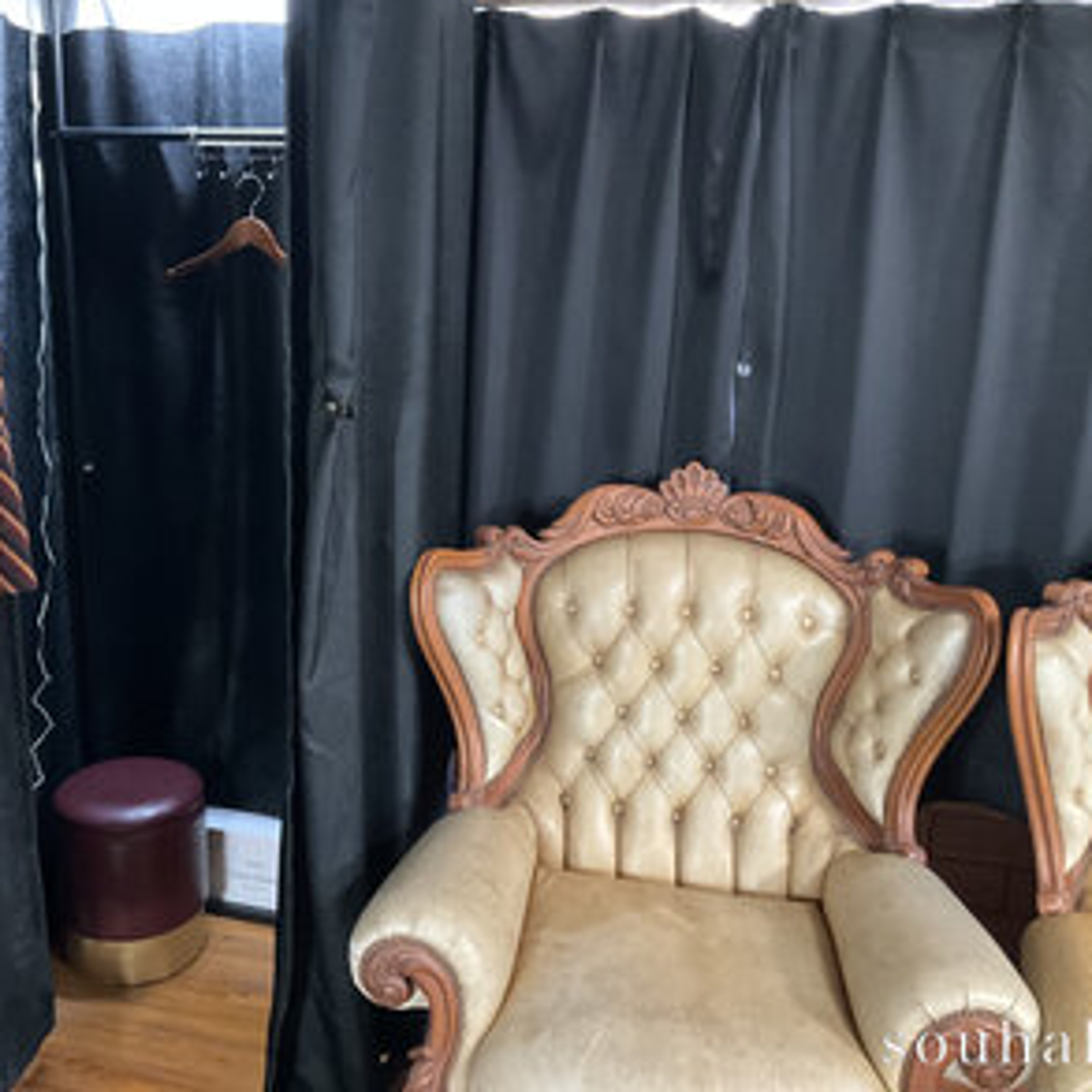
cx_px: 403
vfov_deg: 47.2
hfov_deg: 46.8
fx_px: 1249
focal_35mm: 35
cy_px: 548
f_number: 1.8
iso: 500
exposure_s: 1/30
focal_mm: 3
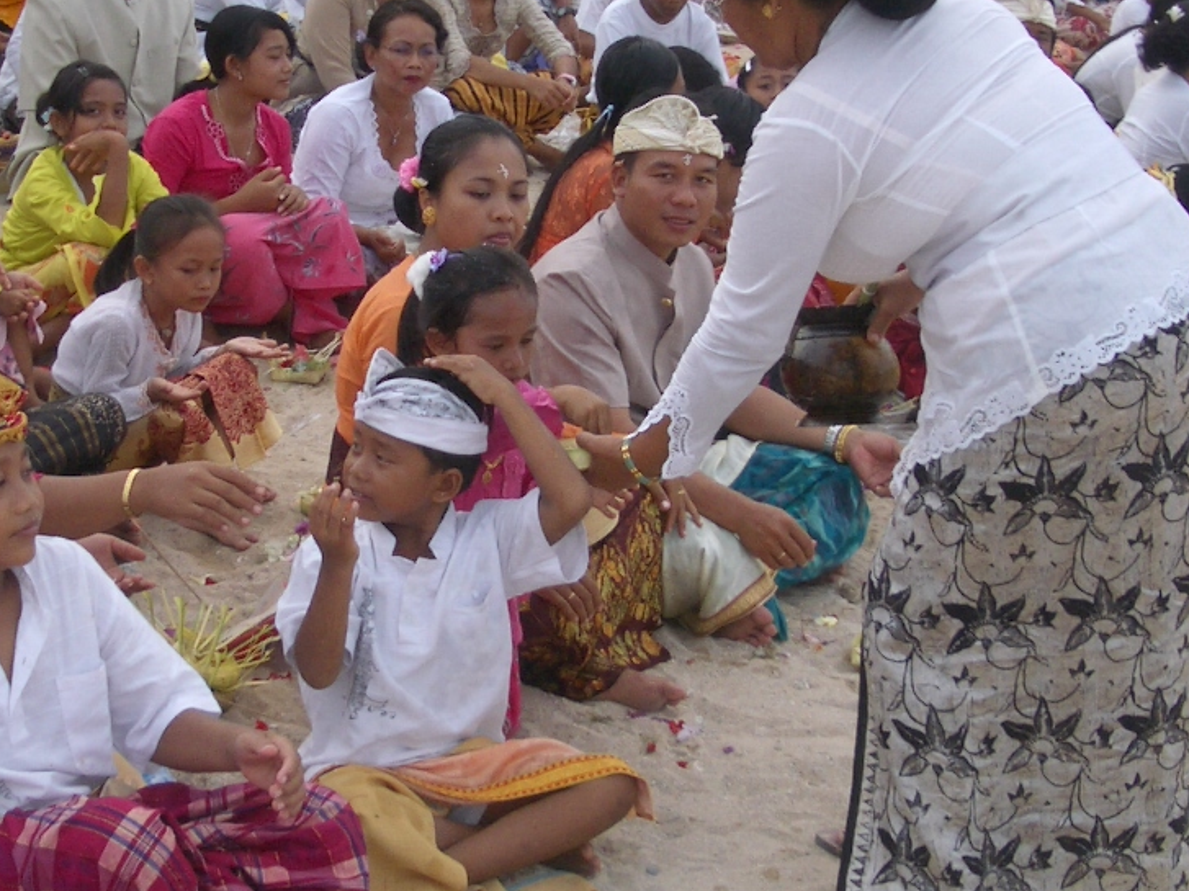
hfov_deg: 25.3
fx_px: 2644
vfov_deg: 19.1
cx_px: 523
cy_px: 311
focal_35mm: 77
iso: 50
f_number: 2.6
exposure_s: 1/320
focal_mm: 5.8
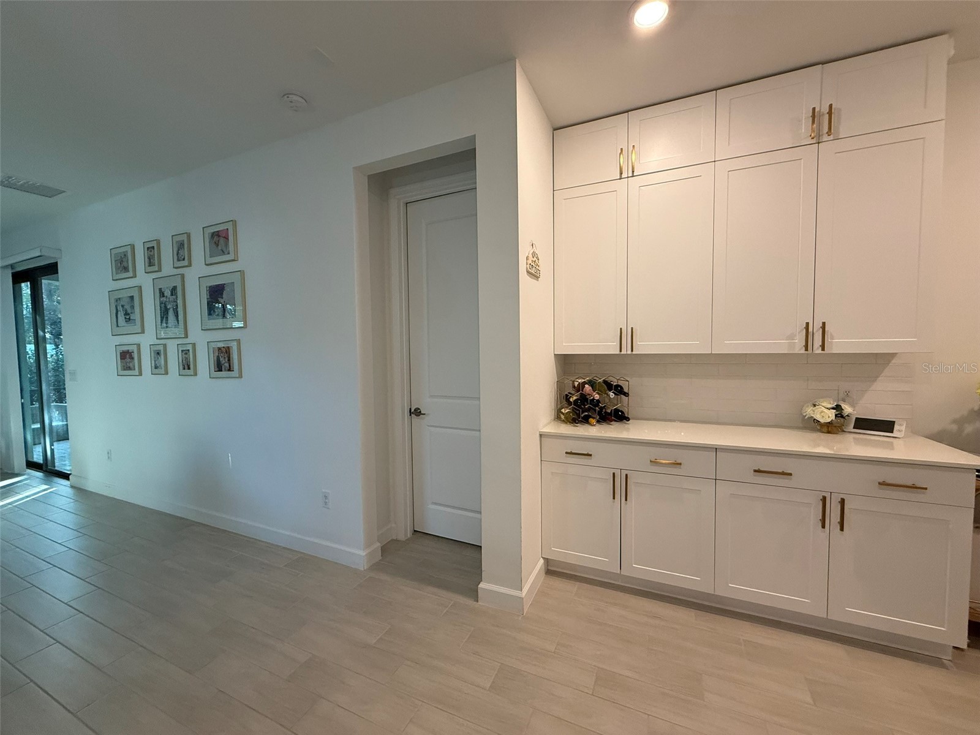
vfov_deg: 85.7
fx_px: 396
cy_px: 368
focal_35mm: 14
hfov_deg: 102.1
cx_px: 490
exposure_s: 1/120
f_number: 2.2
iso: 250
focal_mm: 2.22
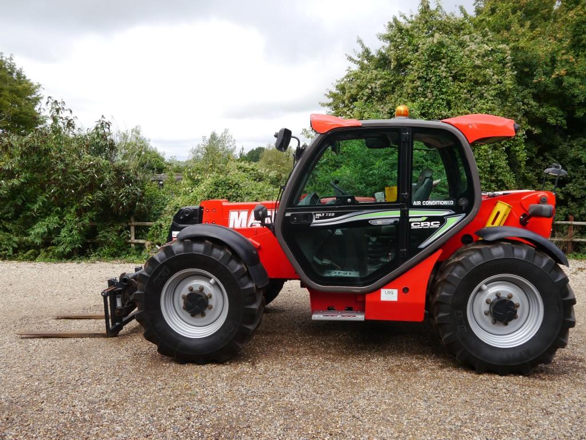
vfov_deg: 46.8
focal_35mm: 30
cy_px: 220
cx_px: 293
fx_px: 508
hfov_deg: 60.0
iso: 160
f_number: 5.6
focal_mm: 15
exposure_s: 1/250
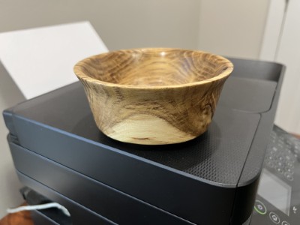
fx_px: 225
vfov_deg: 53.1
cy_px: 112
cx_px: 150
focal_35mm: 26
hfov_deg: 67.3
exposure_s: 1/60
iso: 200
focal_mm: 5.7
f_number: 1.5
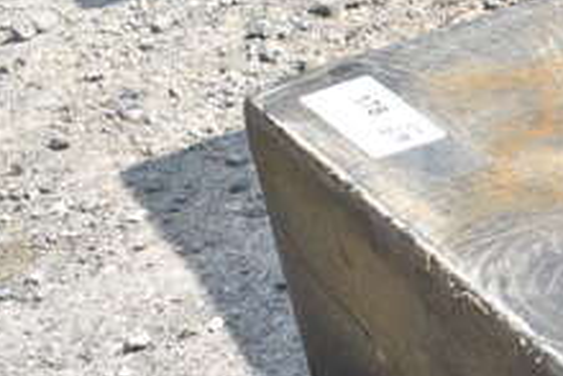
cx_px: 719
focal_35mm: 83
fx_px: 1299
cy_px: 468
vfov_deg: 15.8
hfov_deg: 22.1
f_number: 8
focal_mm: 20
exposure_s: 1/100
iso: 100
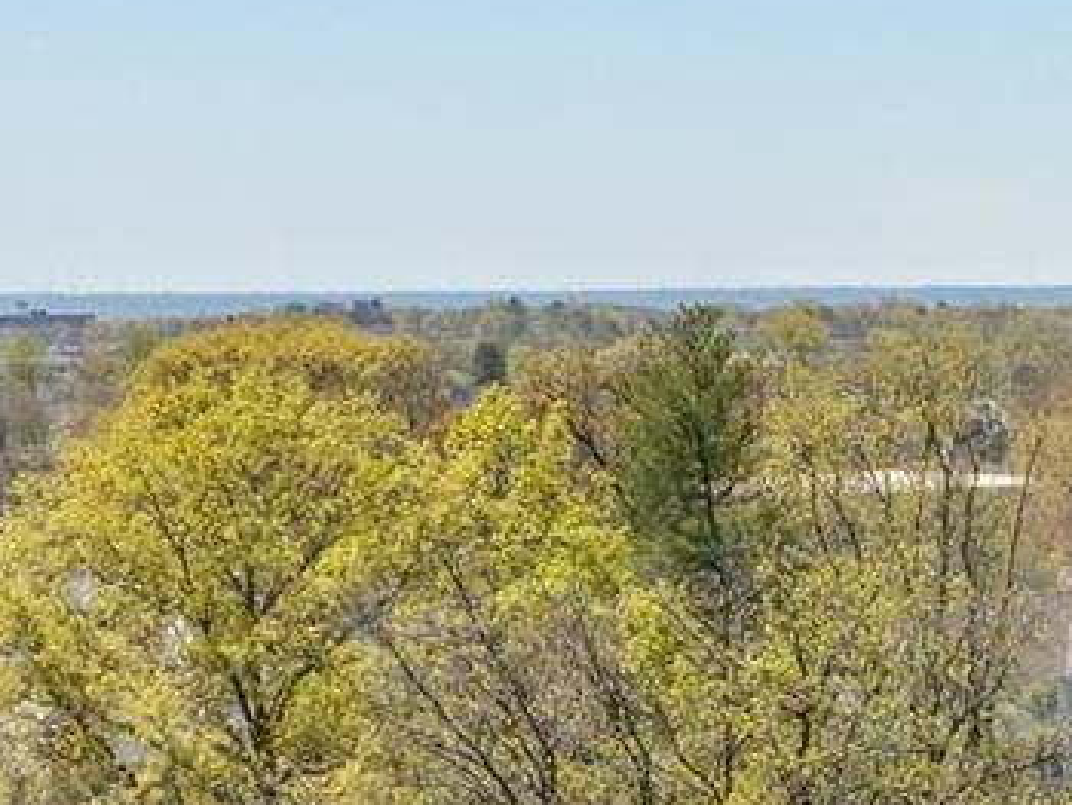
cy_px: 1269
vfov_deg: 11.5
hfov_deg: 13.7
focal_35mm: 123
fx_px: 3812
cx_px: 2107
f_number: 5.6
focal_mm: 10.26
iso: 100
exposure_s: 1/400
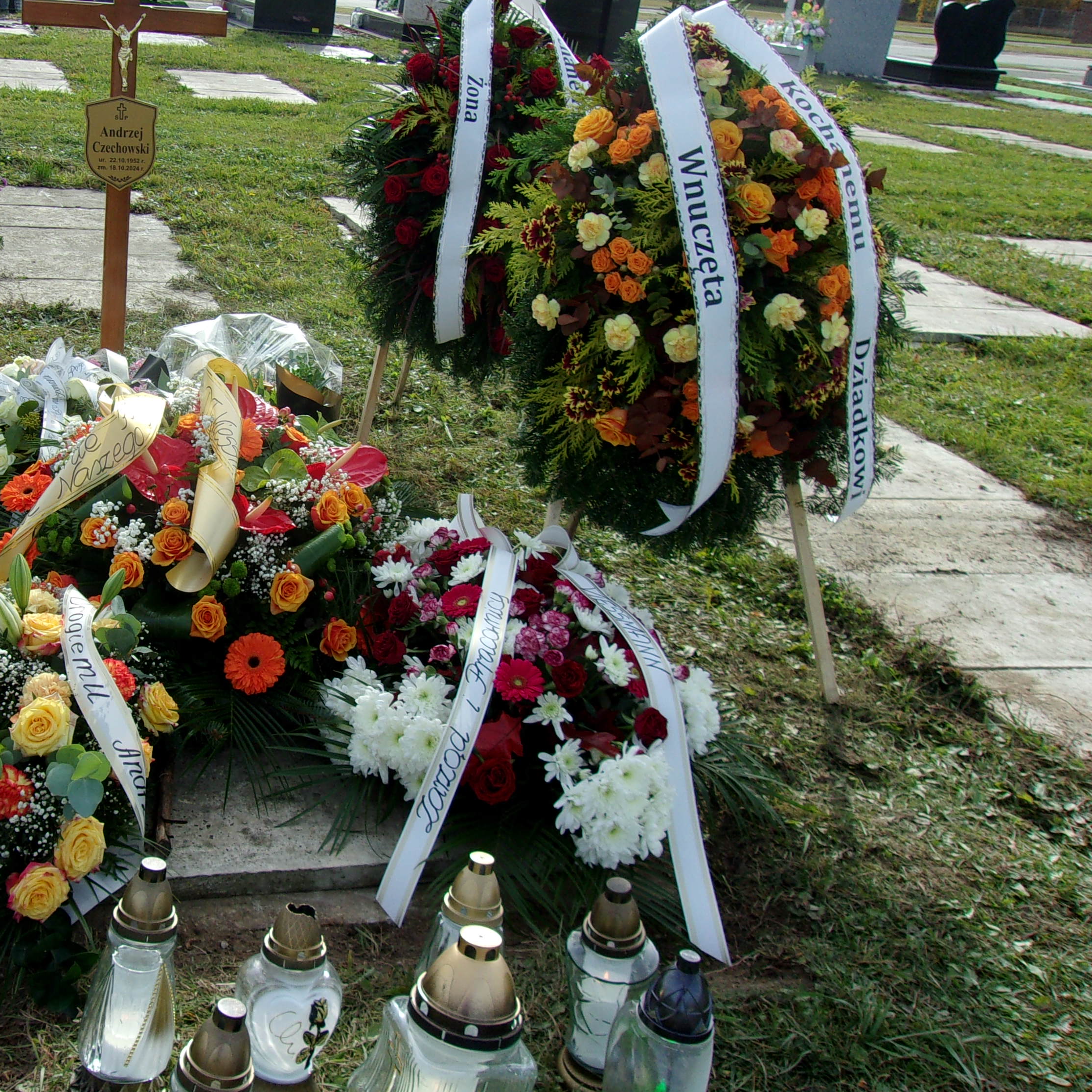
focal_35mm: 39
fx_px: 1392
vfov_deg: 42.7
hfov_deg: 41.5
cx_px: 271
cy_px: 471
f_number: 10.4
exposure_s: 1/70
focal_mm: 4.9
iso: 80
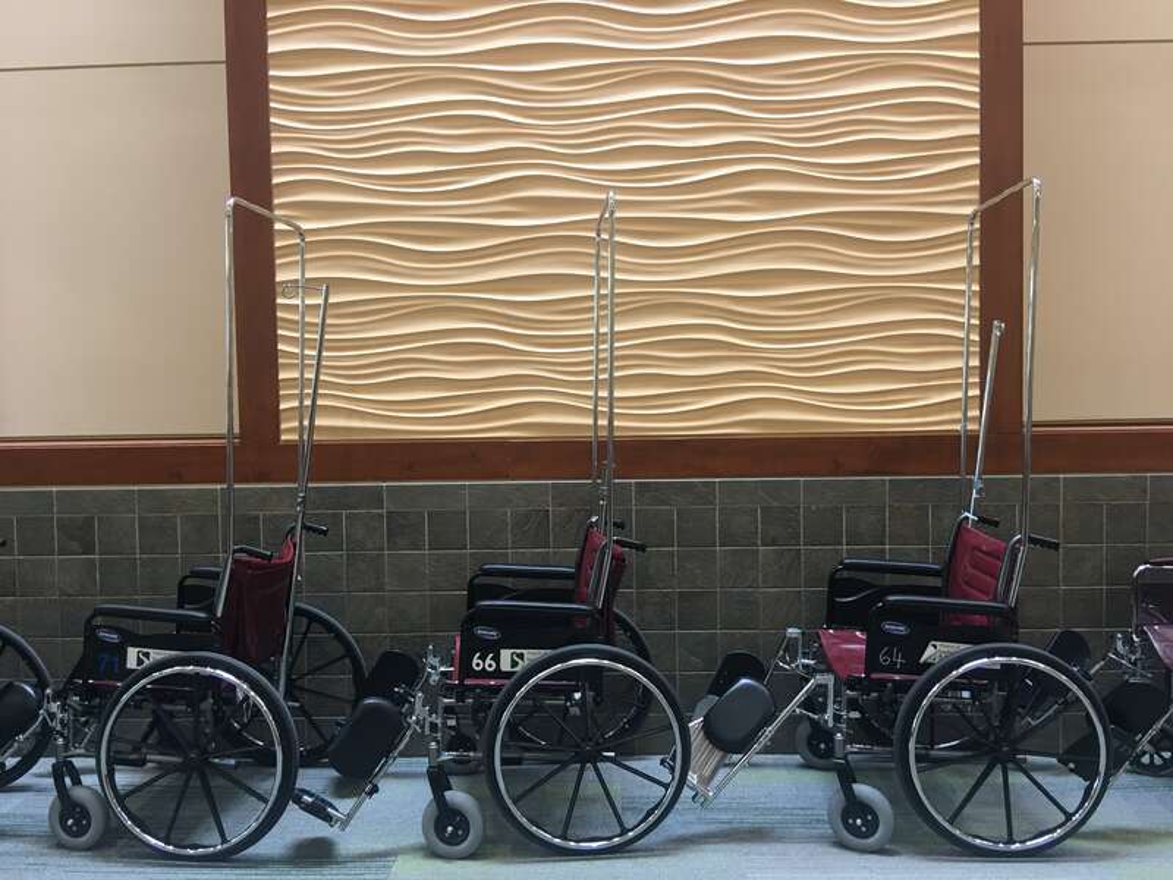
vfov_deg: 48.2
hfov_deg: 61.7
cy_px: 440
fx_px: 983
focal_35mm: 29
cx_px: 586
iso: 32
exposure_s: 1/15
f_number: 2.2
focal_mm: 4.15
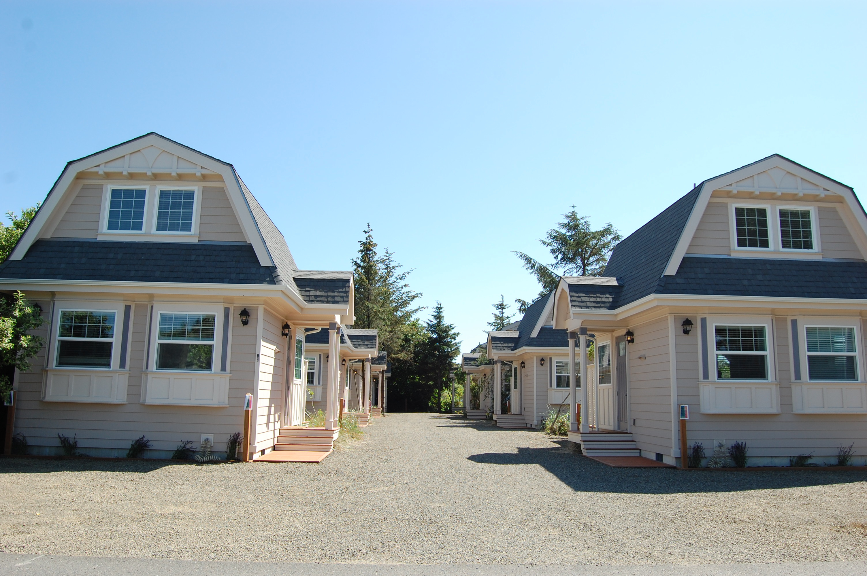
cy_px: 288
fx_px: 650
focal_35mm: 27
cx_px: 434
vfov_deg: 47.8
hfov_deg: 67.4
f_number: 9
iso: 200
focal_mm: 18
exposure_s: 1/320
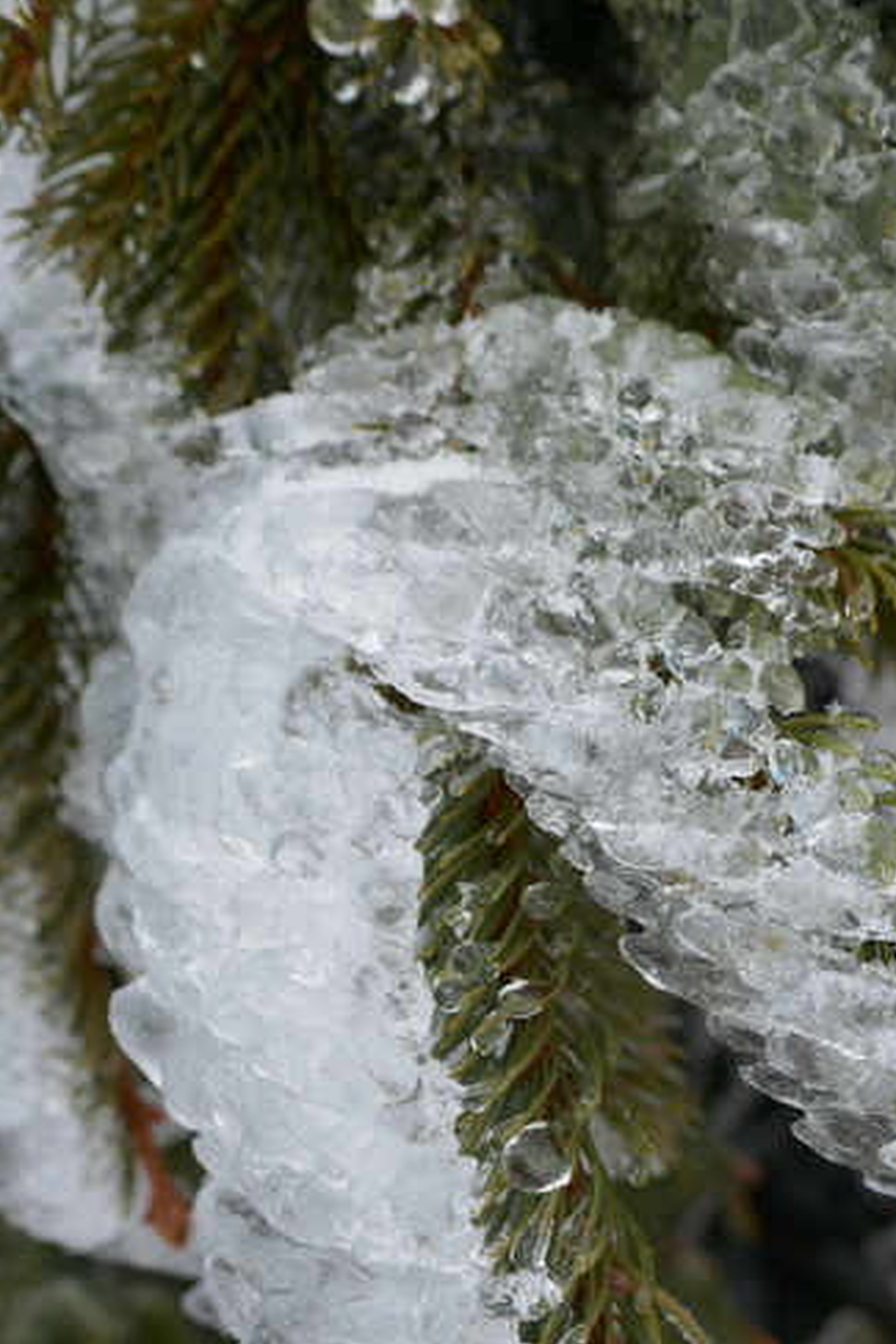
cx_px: 601
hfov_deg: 26.3
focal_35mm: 51
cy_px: 949
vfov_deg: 38.2
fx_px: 1904
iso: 125
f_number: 3.2
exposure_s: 1/320
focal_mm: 11.3
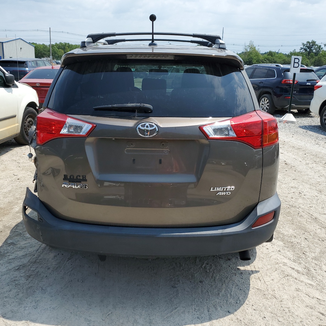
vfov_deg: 52.5
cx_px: 158
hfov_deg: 52.5
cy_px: 162
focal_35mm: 31
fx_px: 330
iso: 50
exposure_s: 1/3333
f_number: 1.5
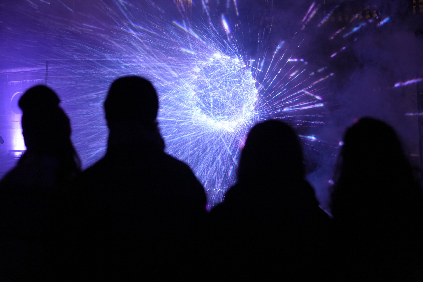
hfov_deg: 46.4
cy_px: 141
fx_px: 494
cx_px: 212
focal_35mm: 42
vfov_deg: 31.9
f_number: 2.2
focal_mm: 42
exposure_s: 1/80
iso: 1000
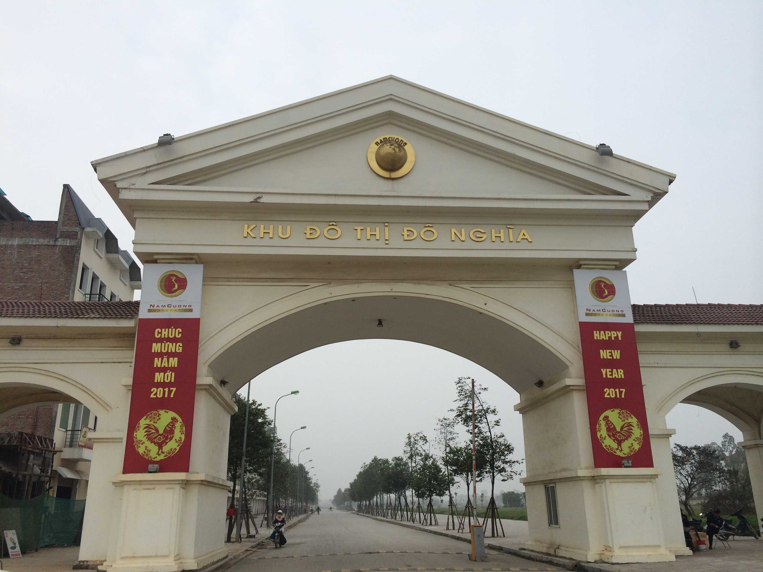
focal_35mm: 30
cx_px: 382
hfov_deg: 60.0
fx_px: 661
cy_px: 286
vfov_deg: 46.8
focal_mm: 4.12
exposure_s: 1/838
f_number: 2.2
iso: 32
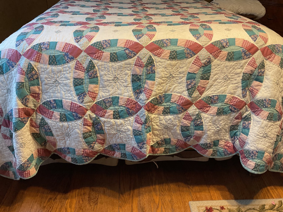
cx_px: 142
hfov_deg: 61.7
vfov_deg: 48.2
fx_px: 237
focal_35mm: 29
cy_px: 106
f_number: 1.8
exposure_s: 1/60
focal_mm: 3
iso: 125
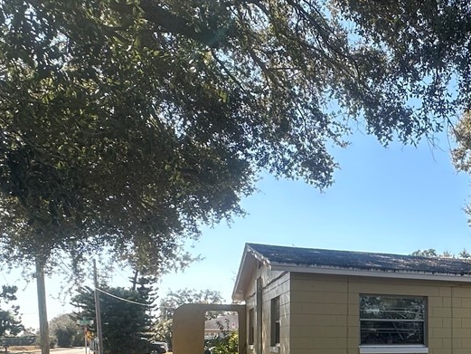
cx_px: 496
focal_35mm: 43
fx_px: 585
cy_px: 341
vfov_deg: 31.5
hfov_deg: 37.8
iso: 40
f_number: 2.2
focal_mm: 2.22
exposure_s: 1/493
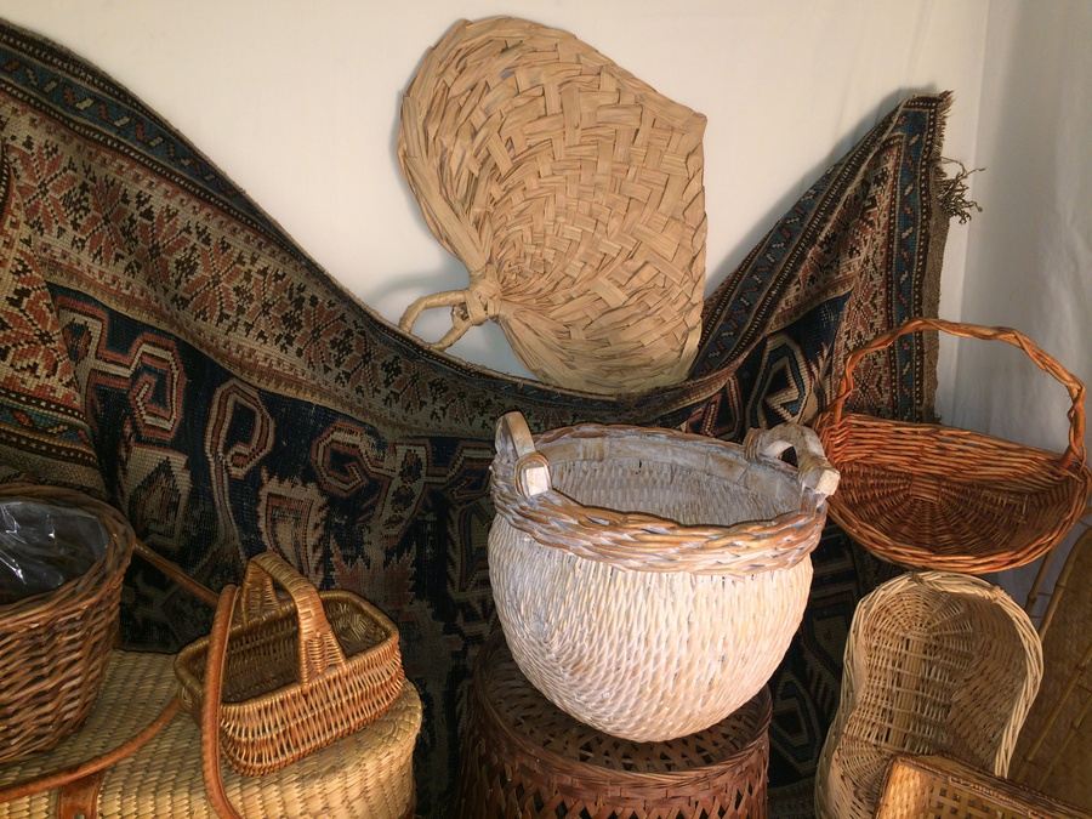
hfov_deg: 60.0
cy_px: 410
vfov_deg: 46.8
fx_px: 946
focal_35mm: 30
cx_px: 546
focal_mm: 4.12
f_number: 2.2
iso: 64
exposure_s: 1/30
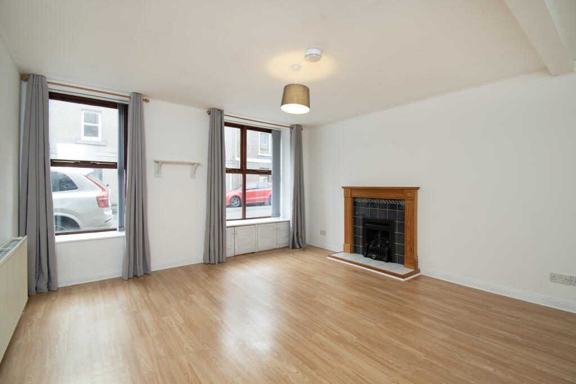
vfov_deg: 77.3
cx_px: 288
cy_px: 192
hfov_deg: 100.4
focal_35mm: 15
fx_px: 240
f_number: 8
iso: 320
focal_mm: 10
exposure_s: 1/20
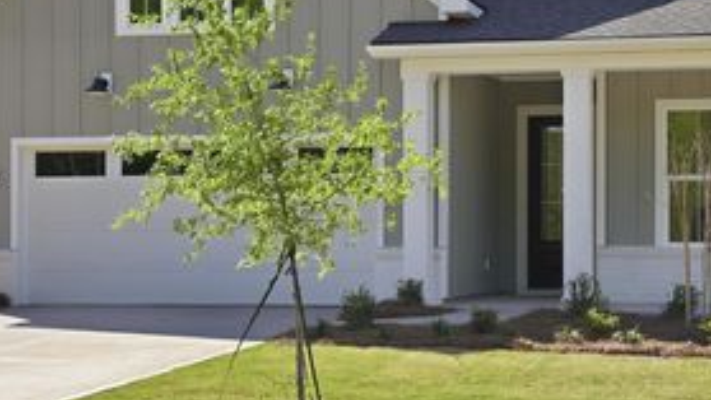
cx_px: 423
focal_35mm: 92
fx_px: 1735
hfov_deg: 23.1
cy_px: 64
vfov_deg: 13.1
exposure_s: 1/200
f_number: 7.1
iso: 100
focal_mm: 49
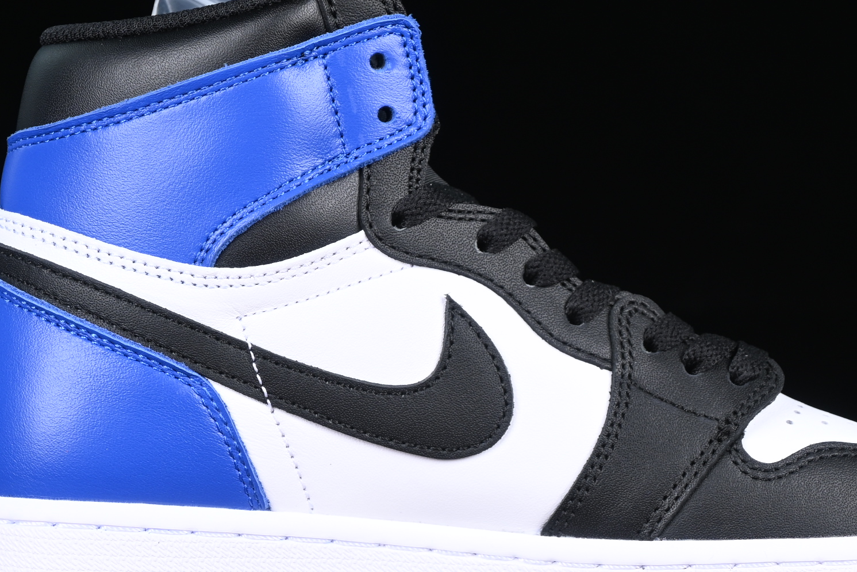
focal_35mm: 140
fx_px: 3333
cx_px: 501
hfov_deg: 14.6
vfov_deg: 9.8
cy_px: 315
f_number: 6.3
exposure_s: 1/60
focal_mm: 50
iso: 160
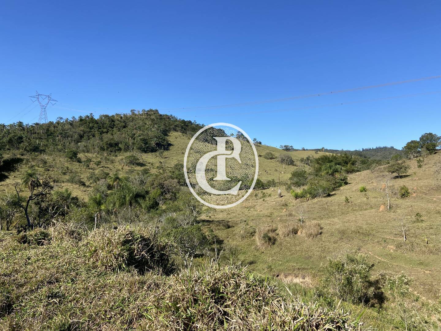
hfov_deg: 67.3
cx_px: 220
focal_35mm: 26
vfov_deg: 53.1
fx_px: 331
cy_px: 166
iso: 32
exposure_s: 1/2358
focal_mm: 4.25
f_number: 1.8
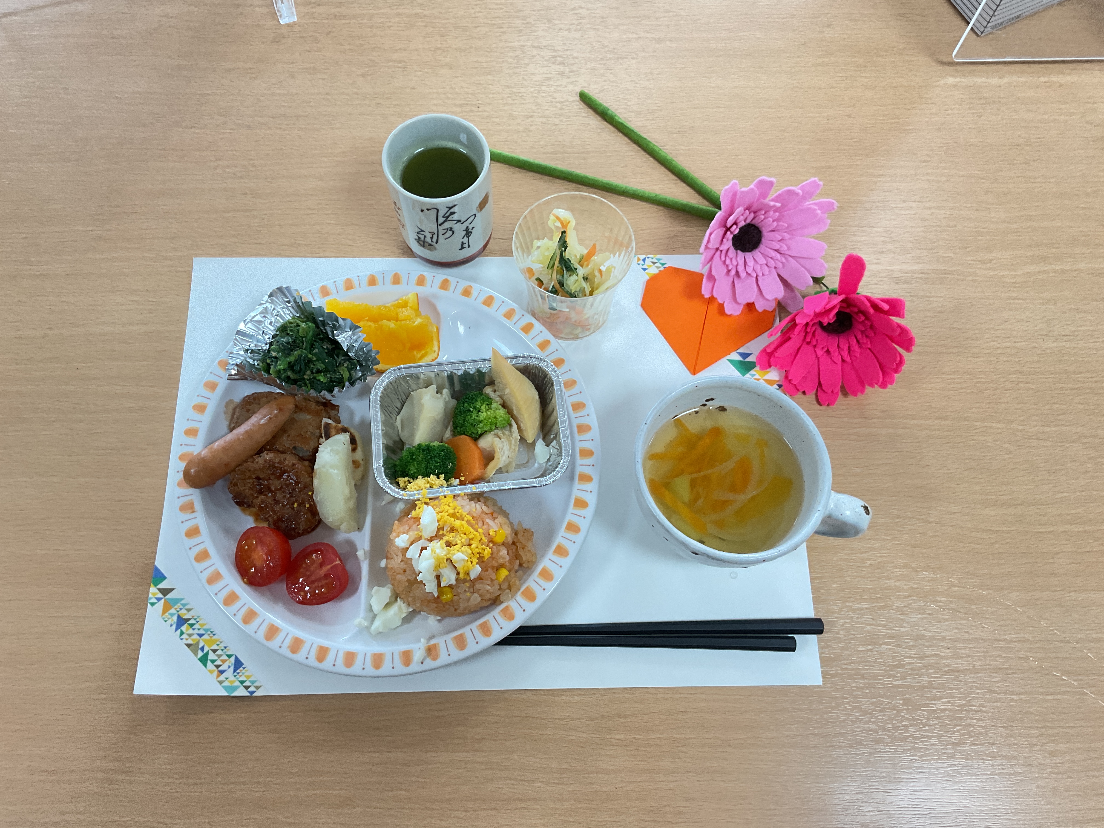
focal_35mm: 29
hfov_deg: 61.7
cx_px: 552
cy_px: 414
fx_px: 925
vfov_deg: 48.2
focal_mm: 3
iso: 125
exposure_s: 1/60
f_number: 1.8
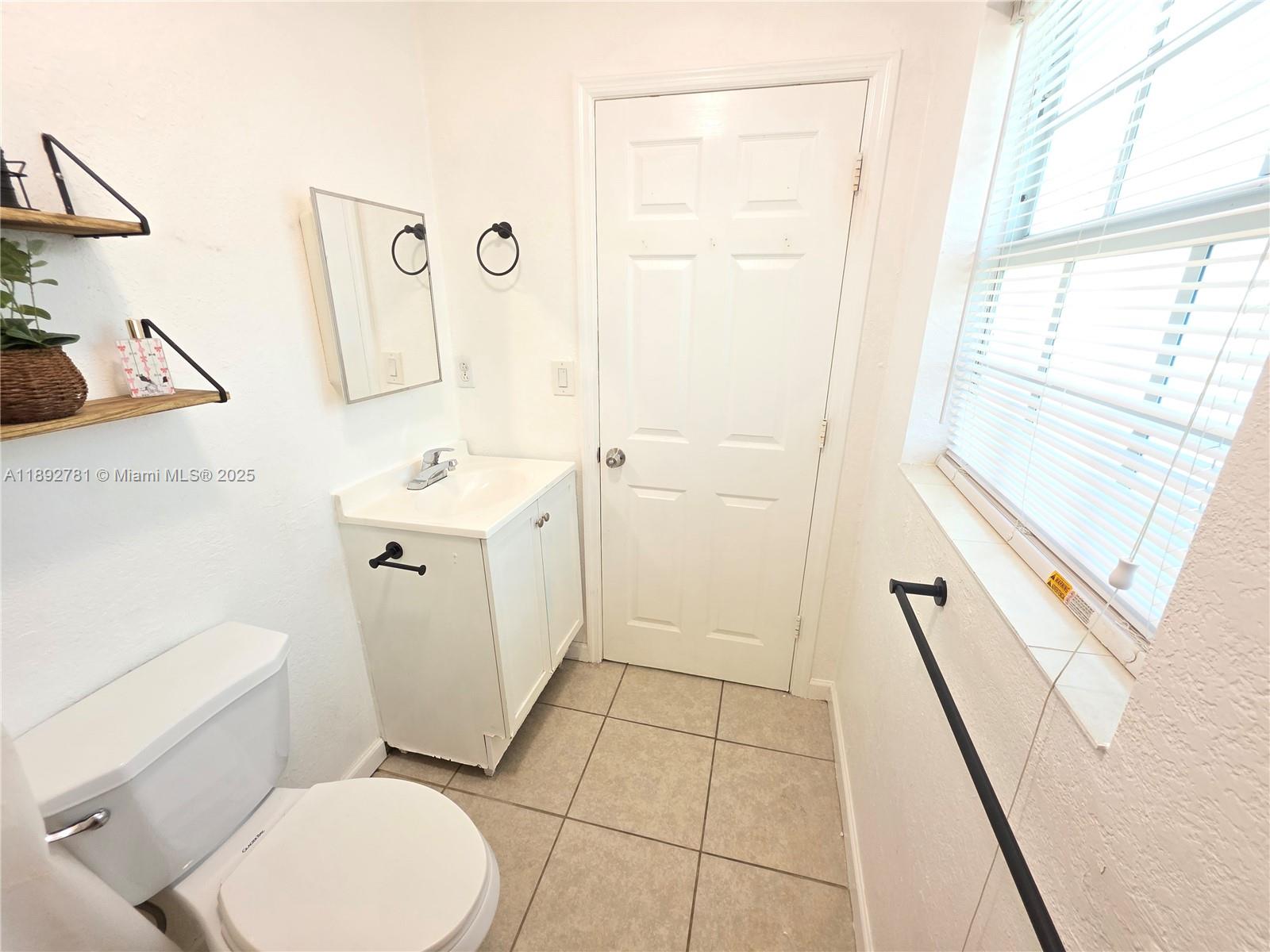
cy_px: 476
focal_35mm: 13
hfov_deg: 106.2
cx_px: 635
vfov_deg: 89.9
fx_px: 477
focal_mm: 2.2
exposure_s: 1/60
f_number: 1.9
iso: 320
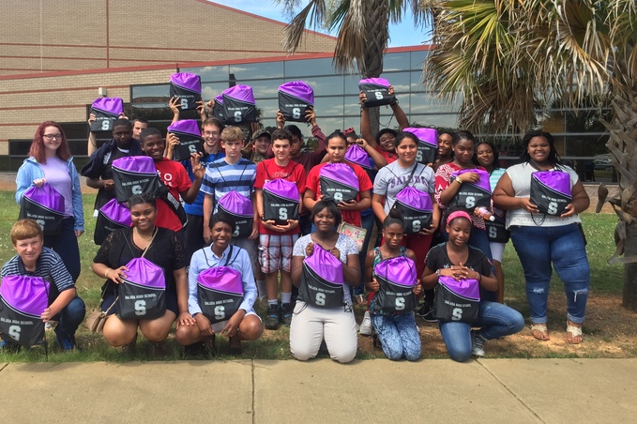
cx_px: 305
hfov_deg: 58.7
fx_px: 566
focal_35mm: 32
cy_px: 178
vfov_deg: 41.0
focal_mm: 4.15
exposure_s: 1/1014
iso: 32
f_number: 2.2
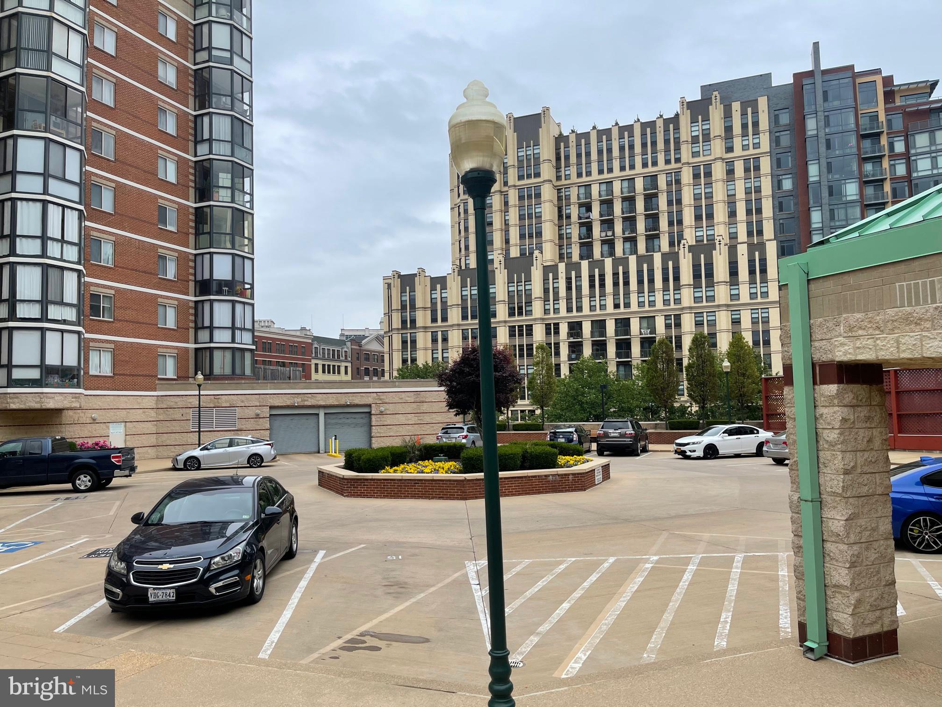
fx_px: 708
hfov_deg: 67.3
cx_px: 471
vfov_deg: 53.1
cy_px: 354
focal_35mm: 26
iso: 32
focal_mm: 5.1
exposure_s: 1/1353
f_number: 1.6
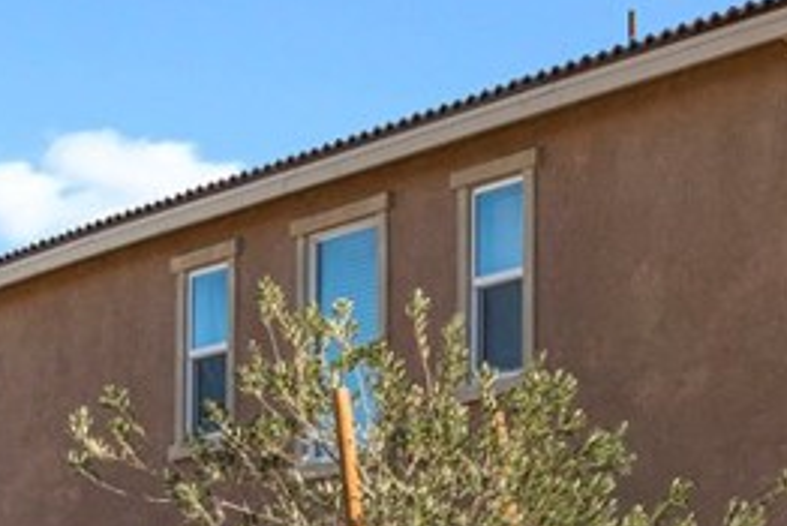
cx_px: 1280
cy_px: 774
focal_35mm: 125
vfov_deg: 10.6
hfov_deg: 14.9
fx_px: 2734
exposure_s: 1/1600
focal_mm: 32
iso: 500
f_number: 9
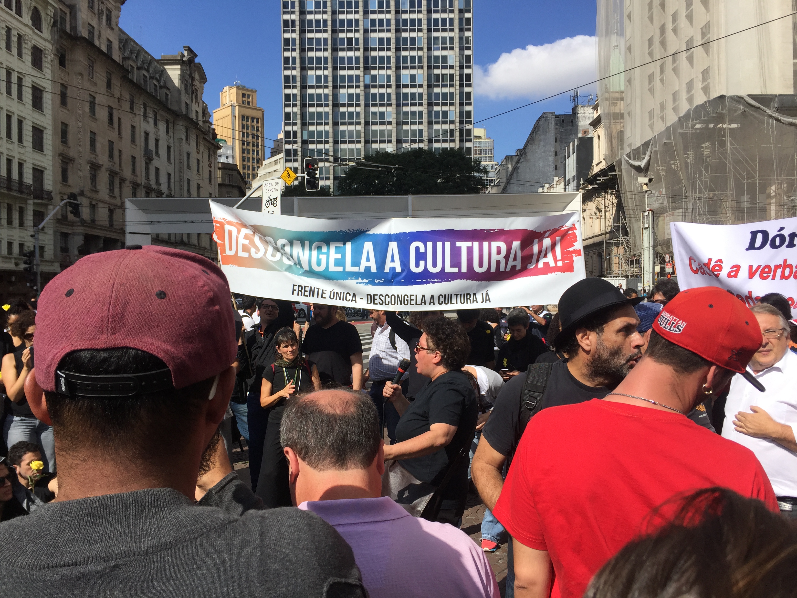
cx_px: 398
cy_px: 299
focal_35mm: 29
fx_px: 668
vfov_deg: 48.2
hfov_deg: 61.7
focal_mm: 4.15
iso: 32
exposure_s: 1/2475
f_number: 2.2
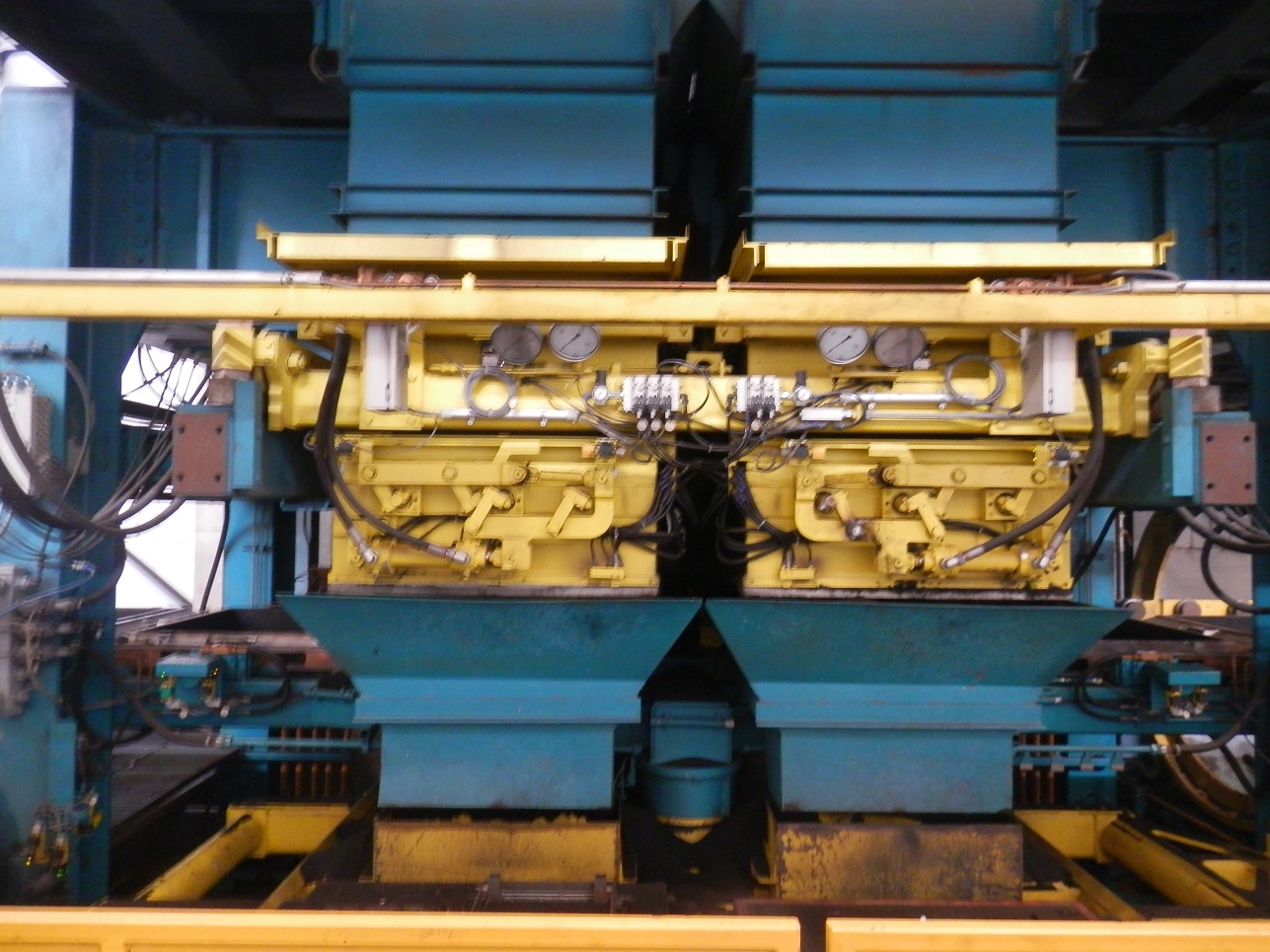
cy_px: 476
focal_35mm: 25
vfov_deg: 54.9
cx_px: 635
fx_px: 917
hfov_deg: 69.4
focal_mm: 4.5
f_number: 3
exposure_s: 1/4
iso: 320
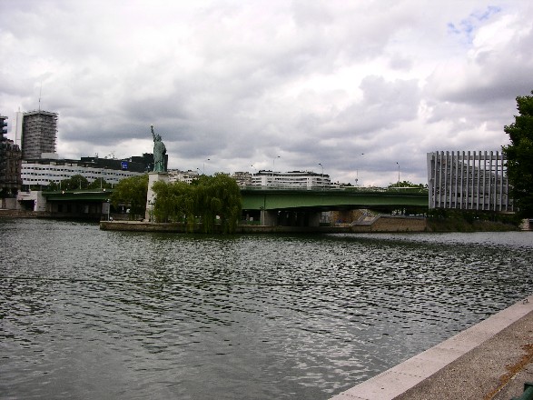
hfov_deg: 52.6
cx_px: 266
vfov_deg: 40.7
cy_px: 200
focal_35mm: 35
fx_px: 539
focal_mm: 8.9
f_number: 8
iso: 50
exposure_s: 1/178
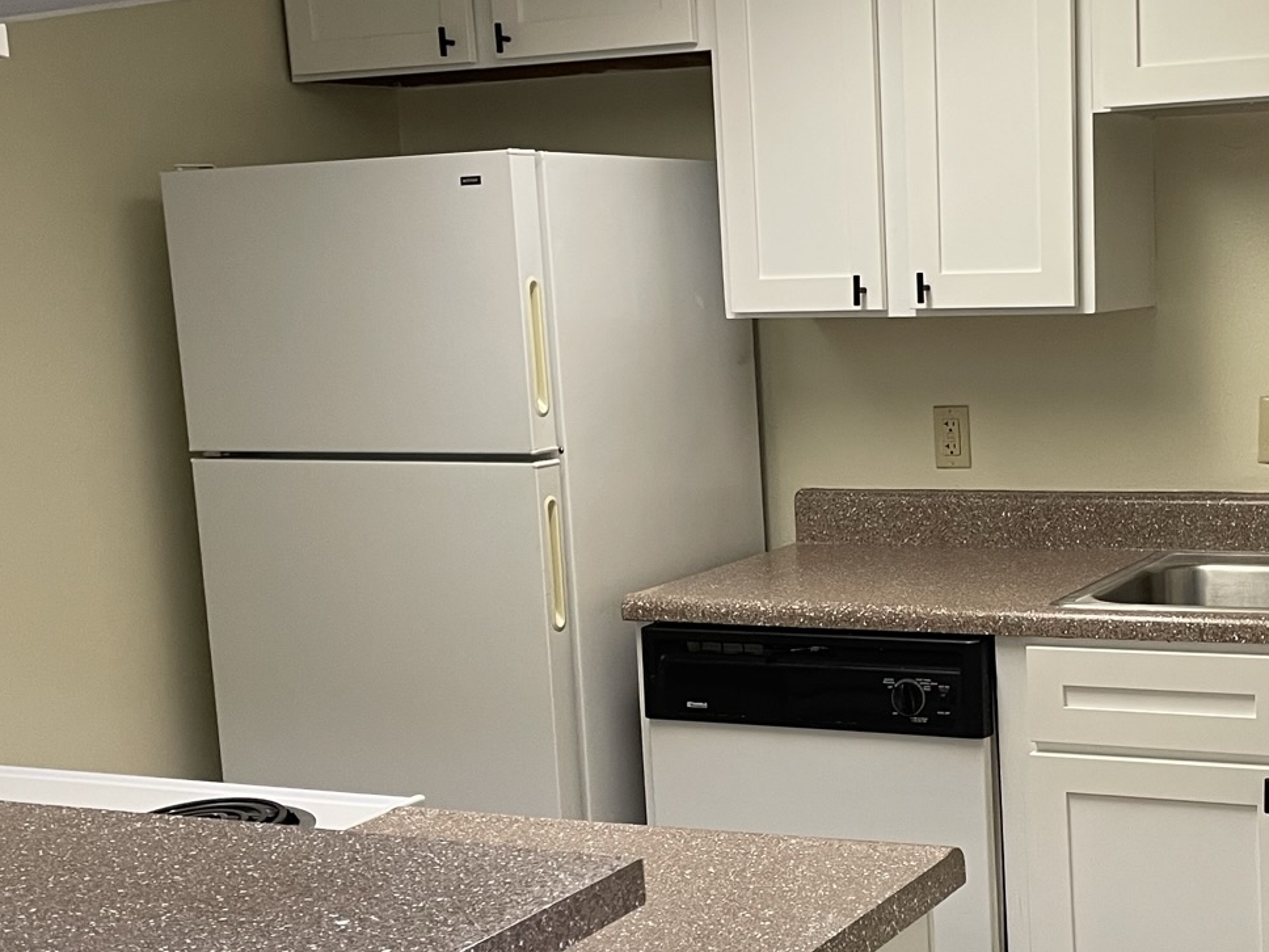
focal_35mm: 55
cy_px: 572
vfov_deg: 26.5
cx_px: 916
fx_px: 2016
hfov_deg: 34.4
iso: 125
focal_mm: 4.2
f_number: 1.6
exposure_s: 1/60
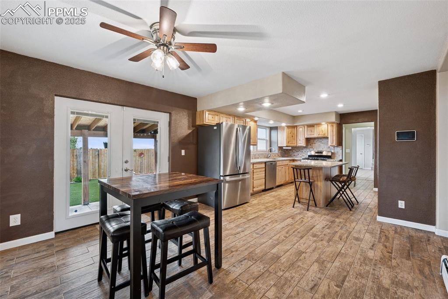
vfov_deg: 77.3
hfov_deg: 100.4
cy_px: 150
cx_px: 224
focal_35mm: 15
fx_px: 187
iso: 100
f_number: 11
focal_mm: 15
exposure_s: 3
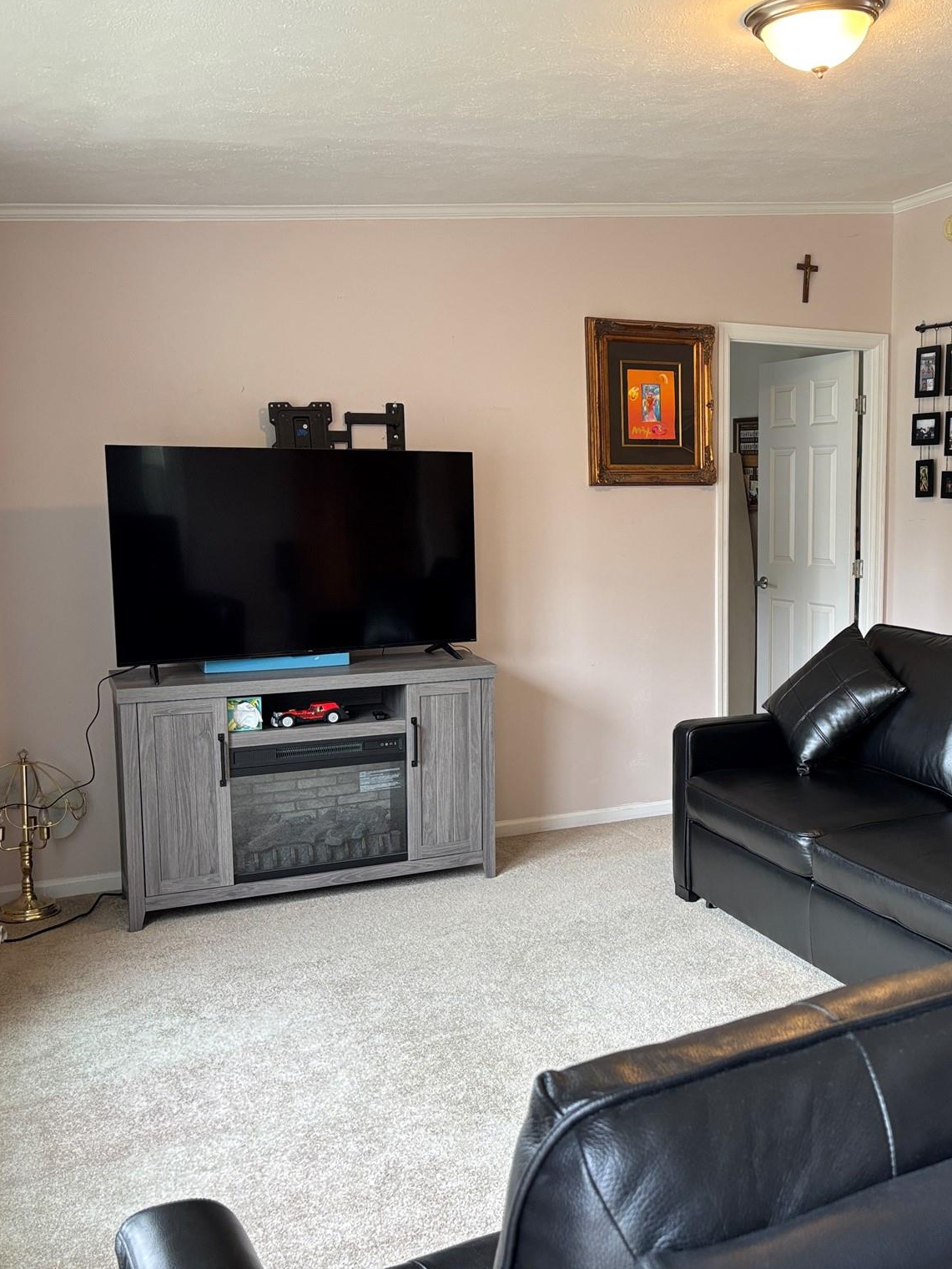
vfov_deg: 52.6
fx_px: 1283
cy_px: 632
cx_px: 730
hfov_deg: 39.4
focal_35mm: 35
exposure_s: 1/60
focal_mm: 5.96
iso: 100
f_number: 1.6
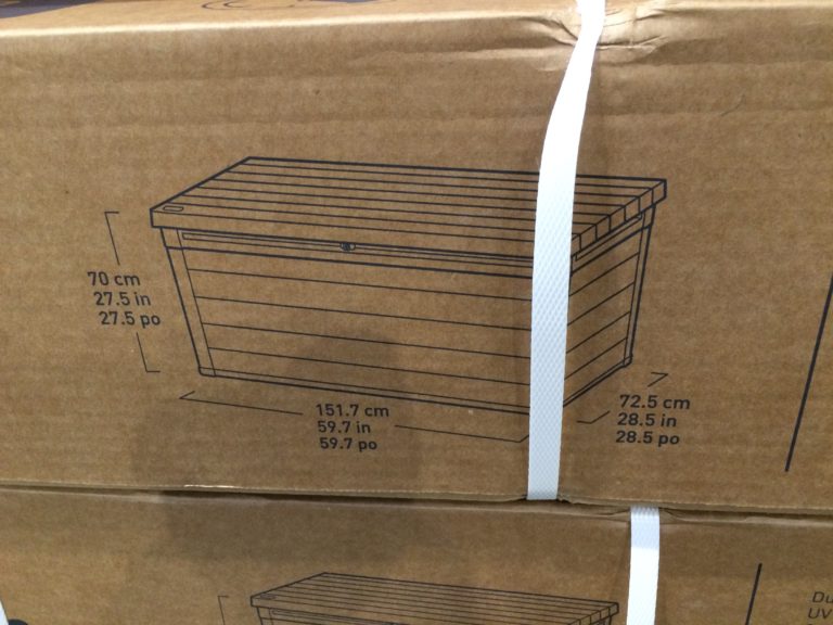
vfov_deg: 48.2
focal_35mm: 29
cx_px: 416
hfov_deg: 61.7
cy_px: 312
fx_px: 698
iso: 250
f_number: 2.2
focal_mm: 4.15
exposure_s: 1/30
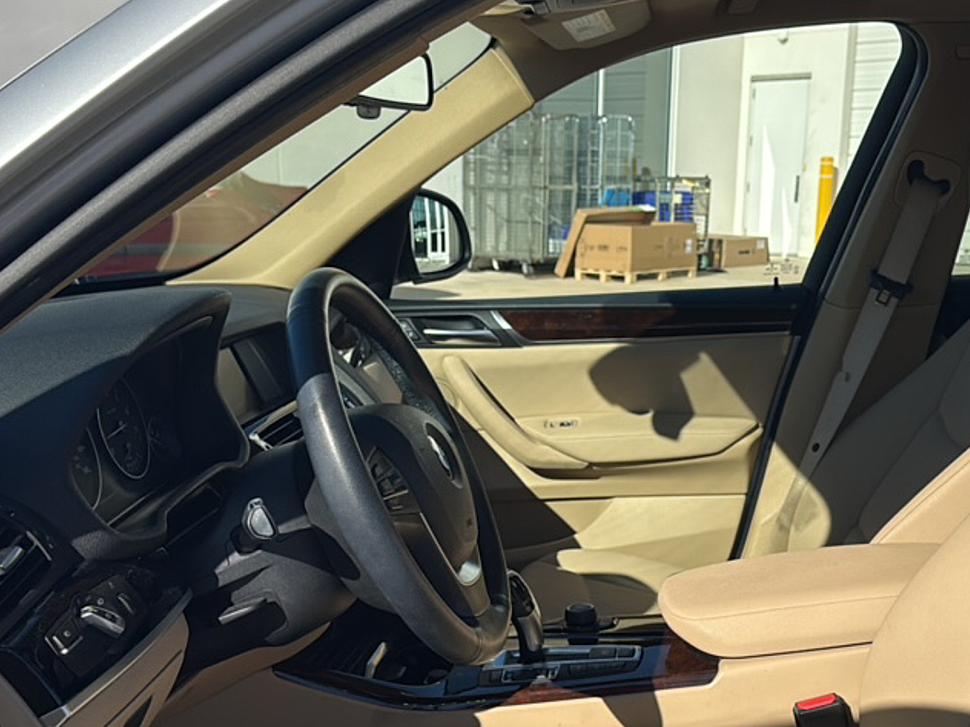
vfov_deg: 37.3
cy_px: 482
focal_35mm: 38
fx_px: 1064
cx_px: 555
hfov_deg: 48.8
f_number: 1.78
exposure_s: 1/4975
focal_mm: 6.76
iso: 80
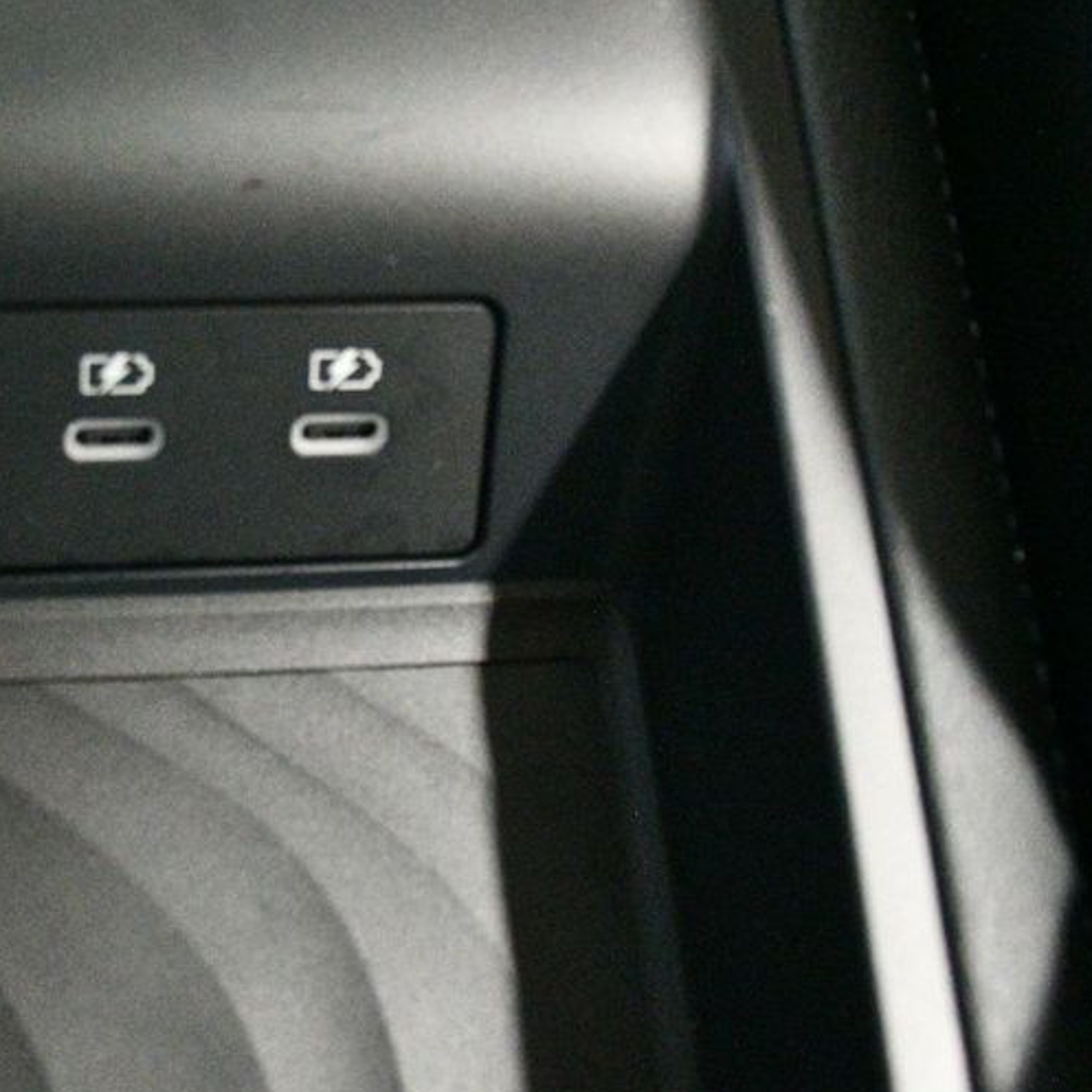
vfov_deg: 24.6
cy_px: 501
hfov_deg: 24.3
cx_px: 239
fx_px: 2498
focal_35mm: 70
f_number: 4
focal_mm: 27
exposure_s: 1/13
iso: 12800
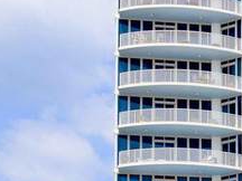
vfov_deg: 7.6
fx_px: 1356
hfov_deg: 9.3
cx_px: 532
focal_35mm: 194
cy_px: 204
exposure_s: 1/640
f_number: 11
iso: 200
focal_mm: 34
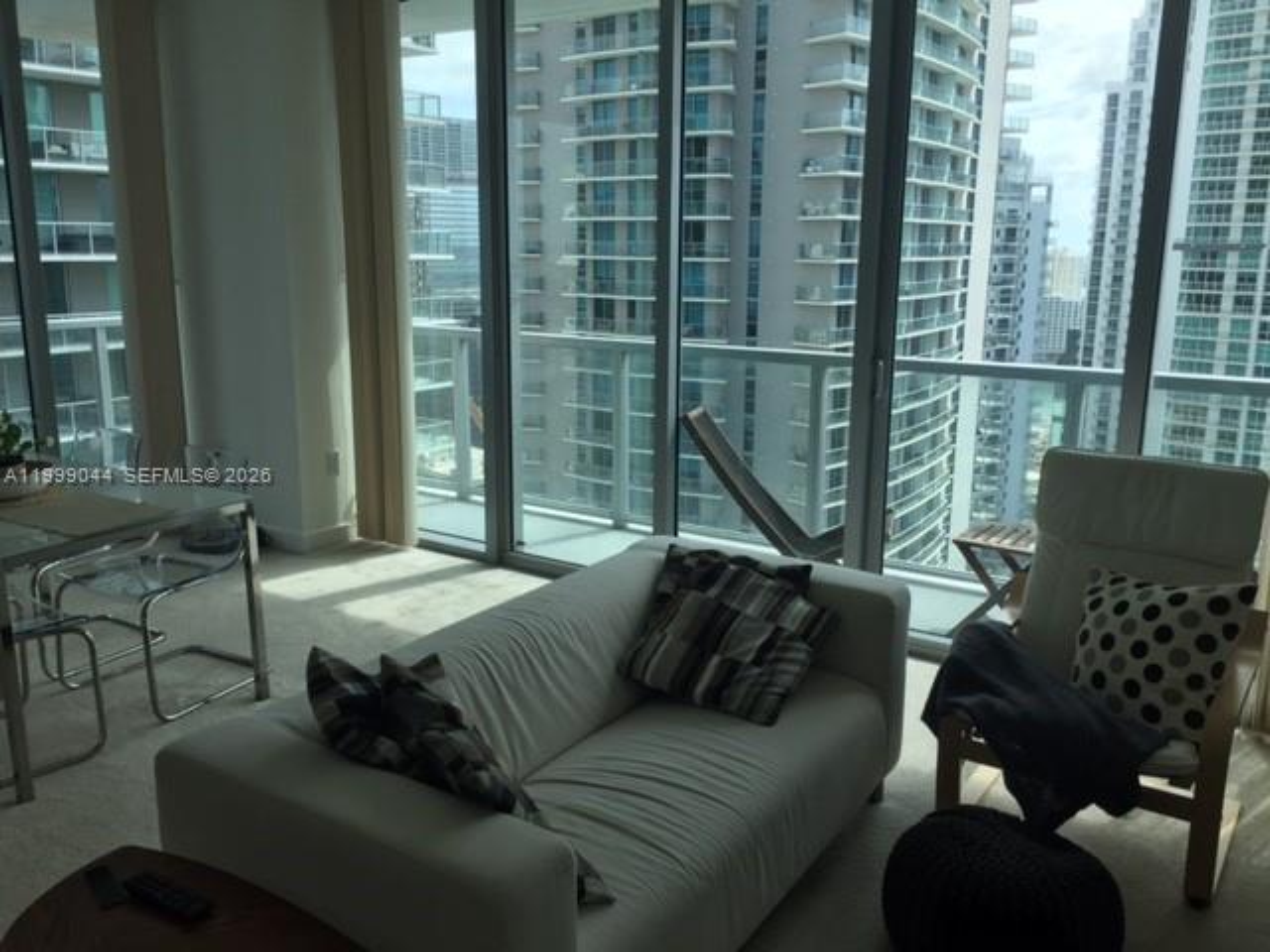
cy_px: 476
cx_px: 635
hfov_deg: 61.7
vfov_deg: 48.2
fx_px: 1064
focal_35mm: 29
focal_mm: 4.15
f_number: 2.2
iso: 32
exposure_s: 1/842
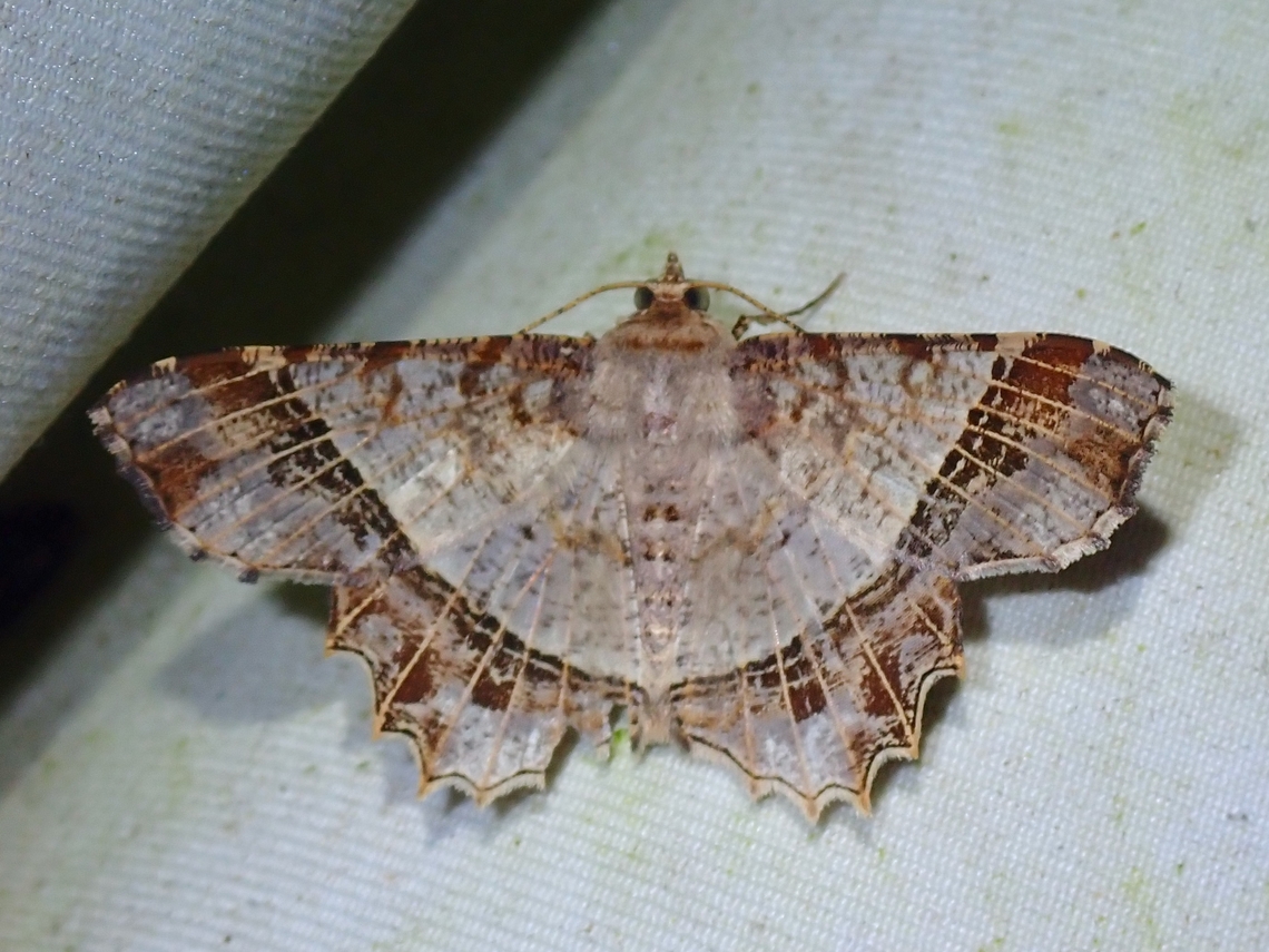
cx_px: 634
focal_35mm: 100
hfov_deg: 19.6
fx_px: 3666
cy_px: 476
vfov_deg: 14.8
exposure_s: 1/400
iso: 200
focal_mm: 18
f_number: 6.3
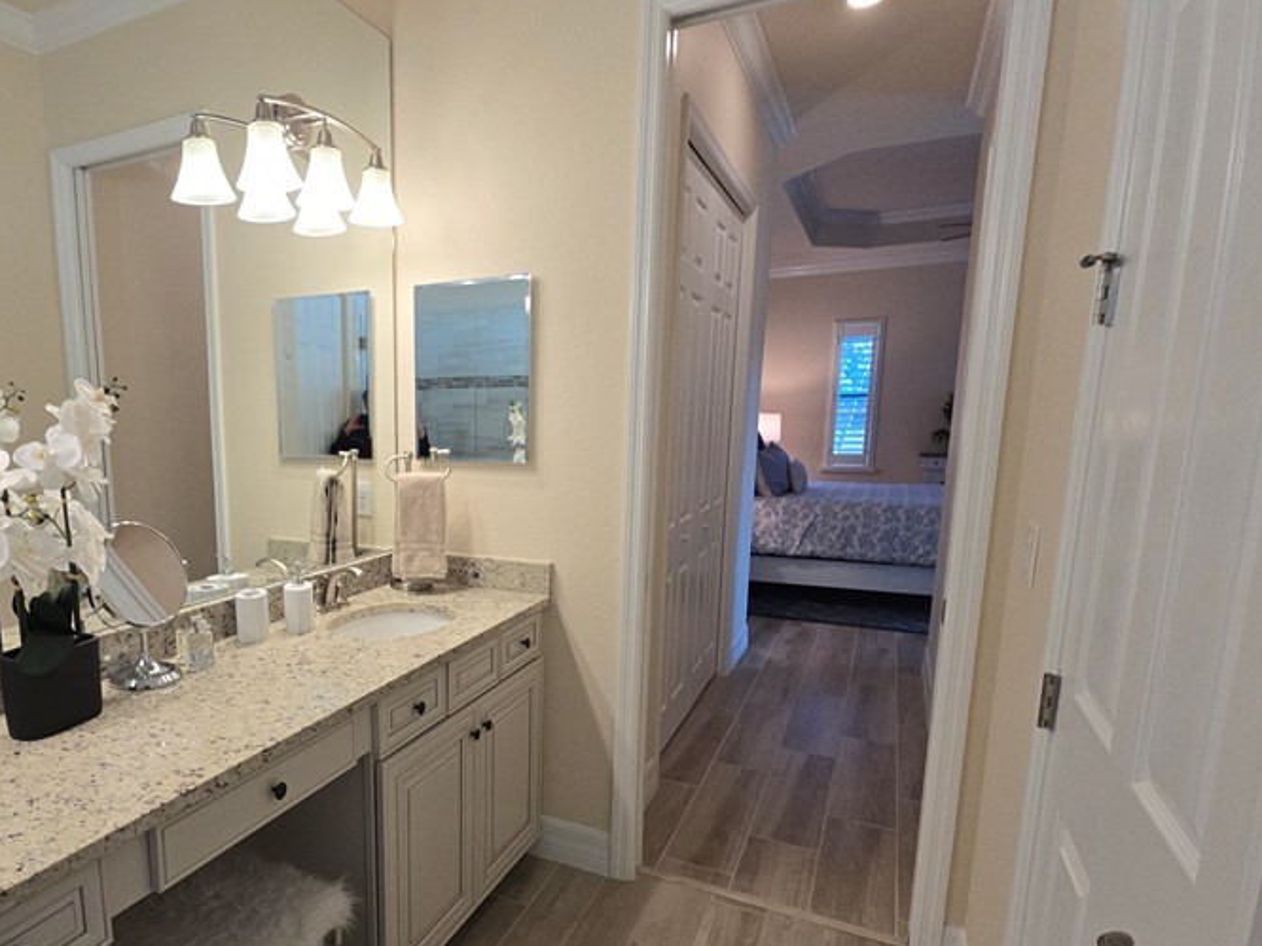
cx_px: 438
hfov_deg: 79.5
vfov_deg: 65.4
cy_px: 557
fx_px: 729
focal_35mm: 20
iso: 50
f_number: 2.2
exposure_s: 1/60
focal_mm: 2.2
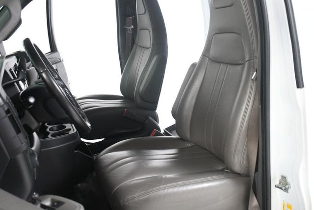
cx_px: 157
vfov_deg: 36.9
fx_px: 314
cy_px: 105
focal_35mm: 36
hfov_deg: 53.1
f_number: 4
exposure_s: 1/160
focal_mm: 18
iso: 100
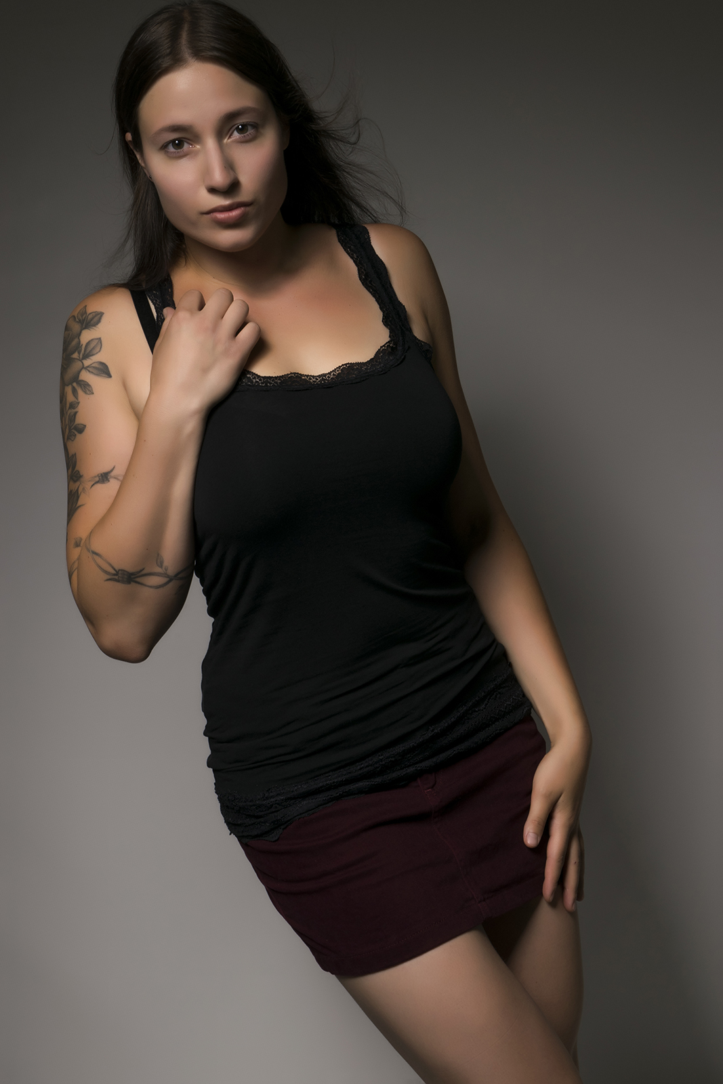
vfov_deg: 24.6
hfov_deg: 16.6
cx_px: 362
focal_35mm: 82
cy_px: 542
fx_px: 2485
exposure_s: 1/100
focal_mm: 55
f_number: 16
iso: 100
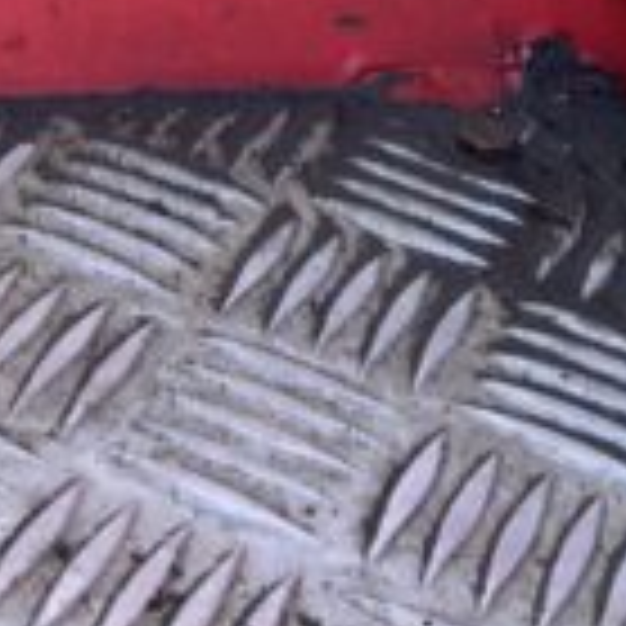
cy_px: -432
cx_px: 234
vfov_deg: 13.5
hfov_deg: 14.8
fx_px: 2414
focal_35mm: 118
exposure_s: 1/122
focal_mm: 3
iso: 50
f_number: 1.8
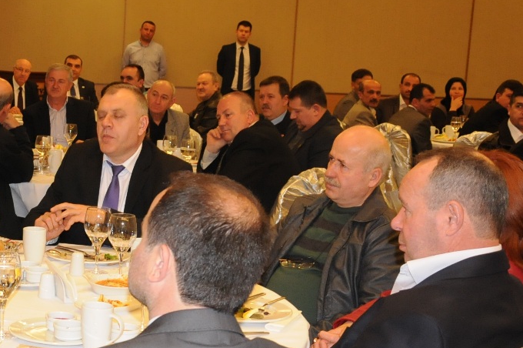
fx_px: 1132
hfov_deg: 24.5
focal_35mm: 78
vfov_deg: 17.4
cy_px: 229
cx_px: -28
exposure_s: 1/60
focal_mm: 22
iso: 1000
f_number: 5
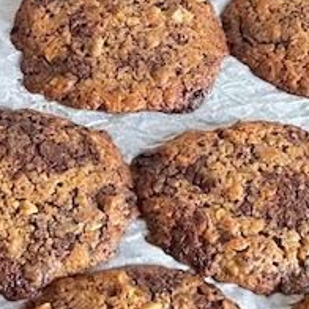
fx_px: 727
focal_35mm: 72
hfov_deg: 23.9
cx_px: 98
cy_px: 131
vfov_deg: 24.0
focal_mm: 5.1
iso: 320
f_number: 1.6
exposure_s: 1/50
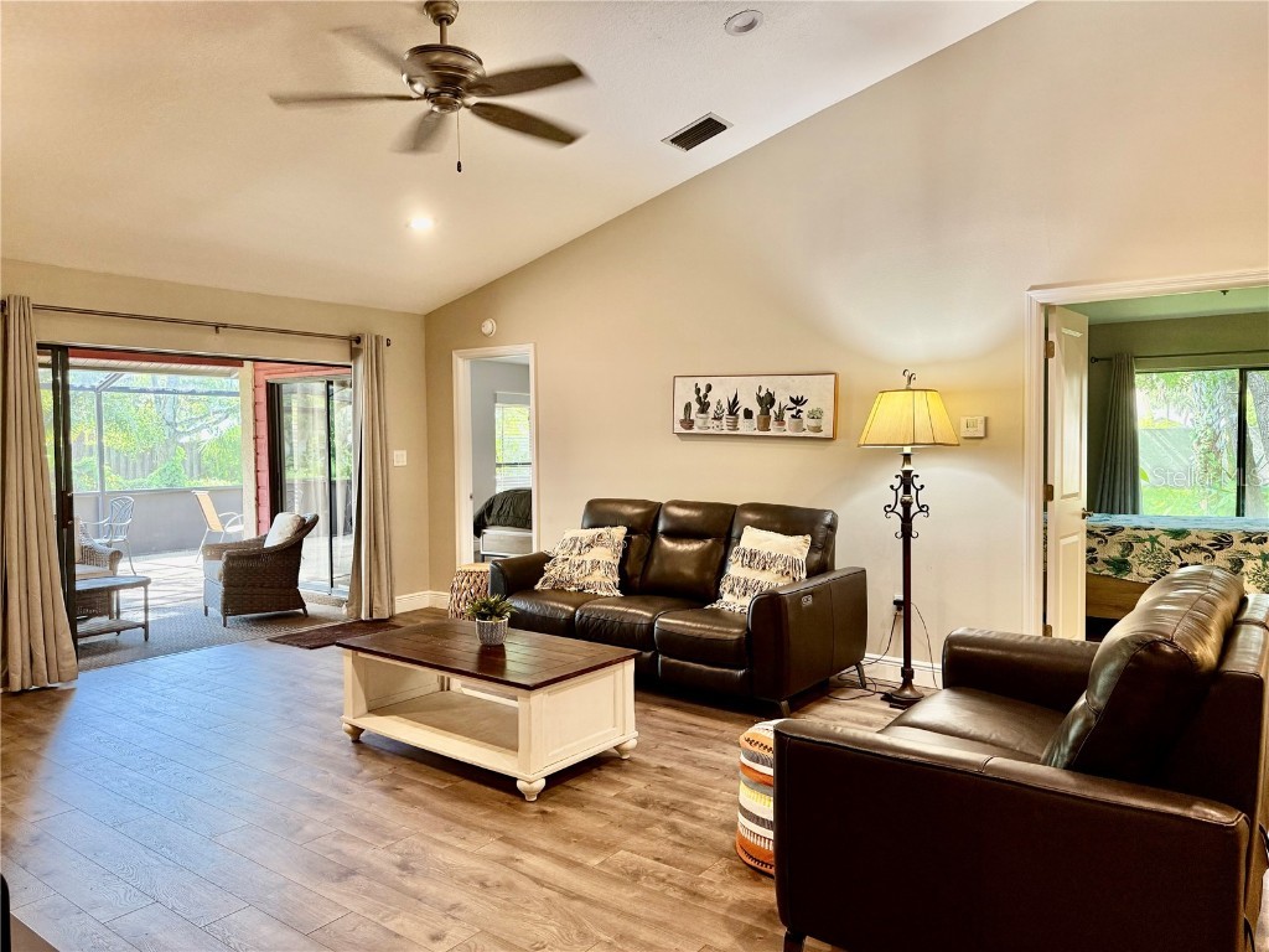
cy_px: 476
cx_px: 634
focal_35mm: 24
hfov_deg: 71.6
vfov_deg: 56.8
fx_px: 880
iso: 200
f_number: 1.78
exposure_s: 1/60
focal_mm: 6.76
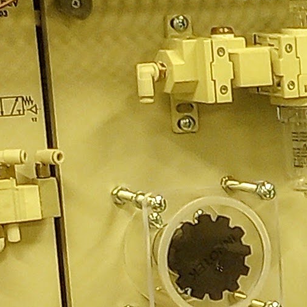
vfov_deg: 8.4
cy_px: 502
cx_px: 700
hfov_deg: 8.1
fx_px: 2027
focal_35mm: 202
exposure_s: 1/24
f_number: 1.8
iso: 1156
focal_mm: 4.27
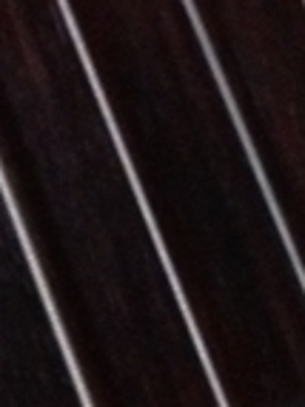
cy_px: 77
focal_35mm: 185
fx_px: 2177
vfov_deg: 10.7
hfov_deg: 8.0
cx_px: 40
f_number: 2.4
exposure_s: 1/17
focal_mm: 4.12
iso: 800
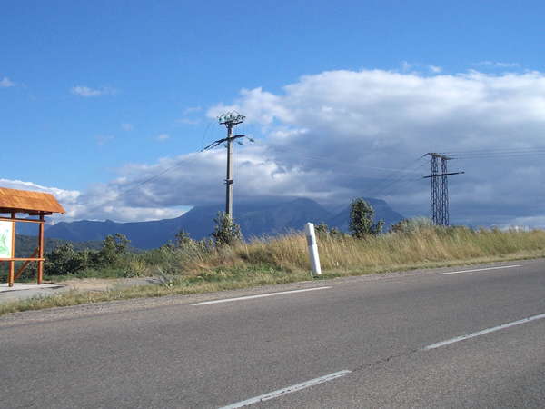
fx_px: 677
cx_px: 272
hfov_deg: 43.9
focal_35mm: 43
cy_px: 204
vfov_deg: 33.6
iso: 80
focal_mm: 6.1
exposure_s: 1/320
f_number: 6.5
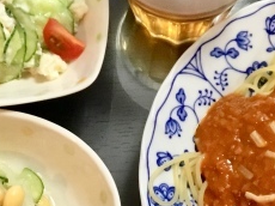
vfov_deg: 13.7
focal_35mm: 108
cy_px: 114
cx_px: 154
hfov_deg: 18.2
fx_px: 857
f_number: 2.4
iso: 125
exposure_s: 1/30
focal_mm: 3.3
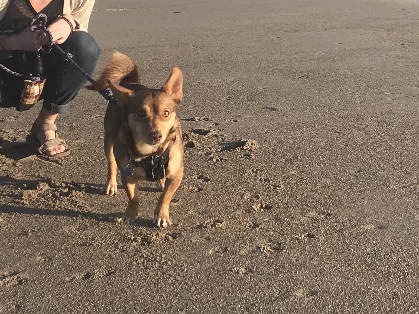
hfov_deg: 26.6
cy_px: 70
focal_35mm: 73
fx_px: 884
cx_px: 252
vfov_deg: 20.0
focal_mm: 3.99
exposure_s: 1/1681
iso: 20
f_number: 1.8
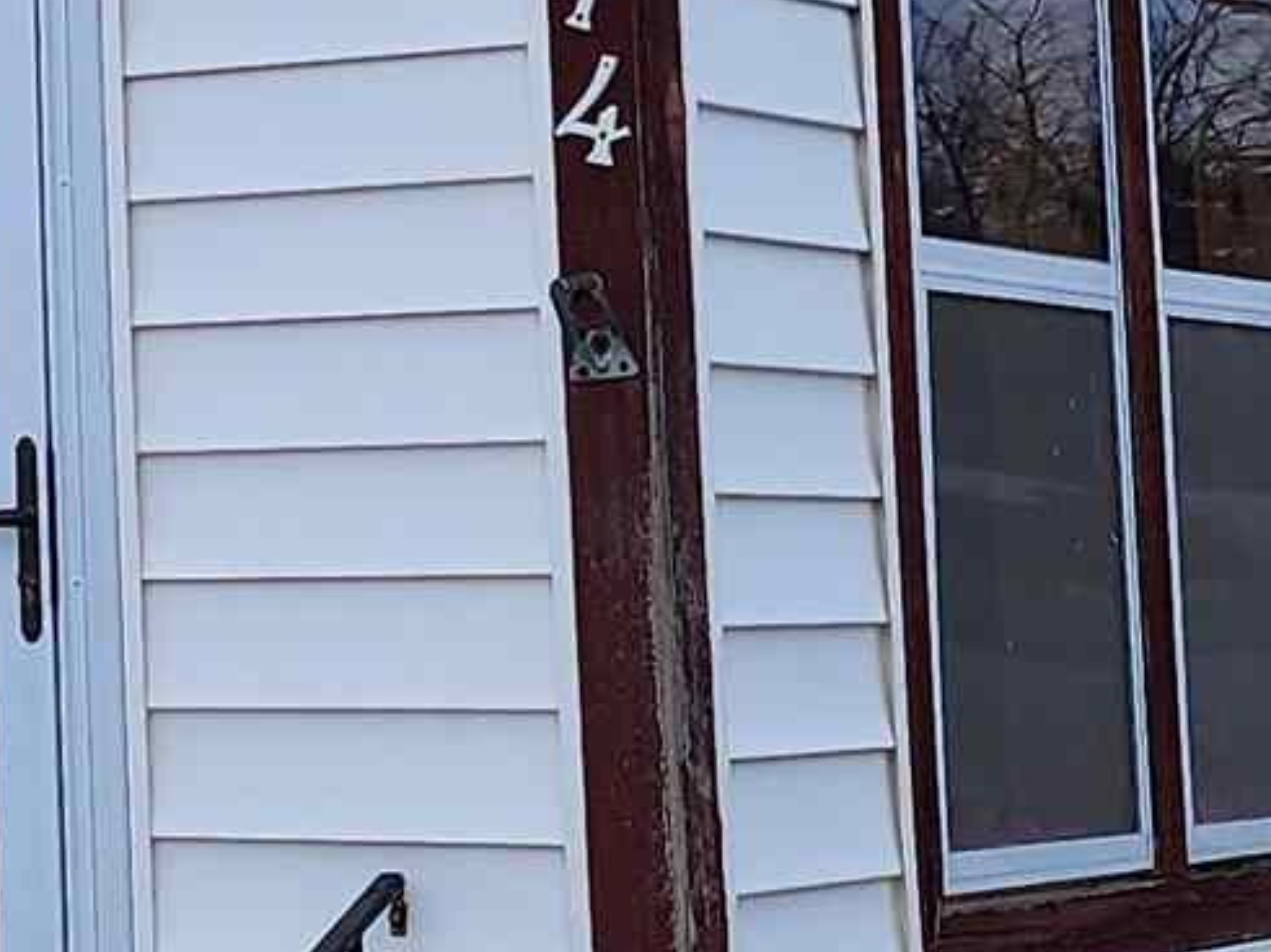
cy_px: 62
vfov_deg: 10.2
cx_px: -487
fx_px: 5286
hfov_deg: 13.1
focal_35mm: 144
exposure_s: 1/180
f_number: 1.8
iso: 64
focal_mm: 6.4
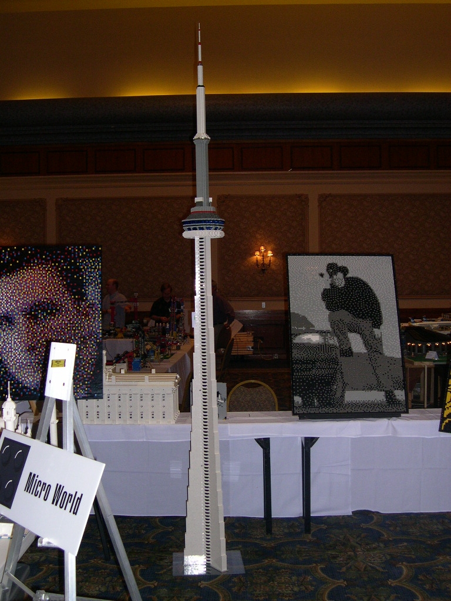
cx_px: 226
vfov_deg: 44.8
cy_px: 300
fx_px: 730
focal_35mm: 42
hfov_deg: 34.3
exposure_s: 1/60
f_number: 2.9
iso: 250
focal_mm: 9
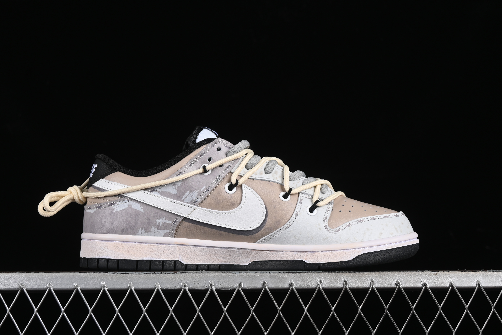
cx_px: 251
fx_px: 1004
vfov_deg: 18.9
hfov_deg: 28.1
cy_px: 168
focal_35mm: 72
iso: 160
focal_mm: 48
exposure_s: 1/160
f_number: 8
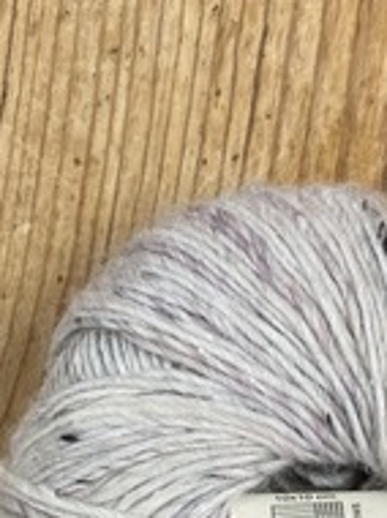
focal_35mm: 73
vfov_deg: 25.0
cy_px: 553
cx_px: 283
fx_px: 1091
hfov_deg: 20.0
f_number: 1.8
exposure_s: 1/100
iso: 125
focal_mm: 4.25
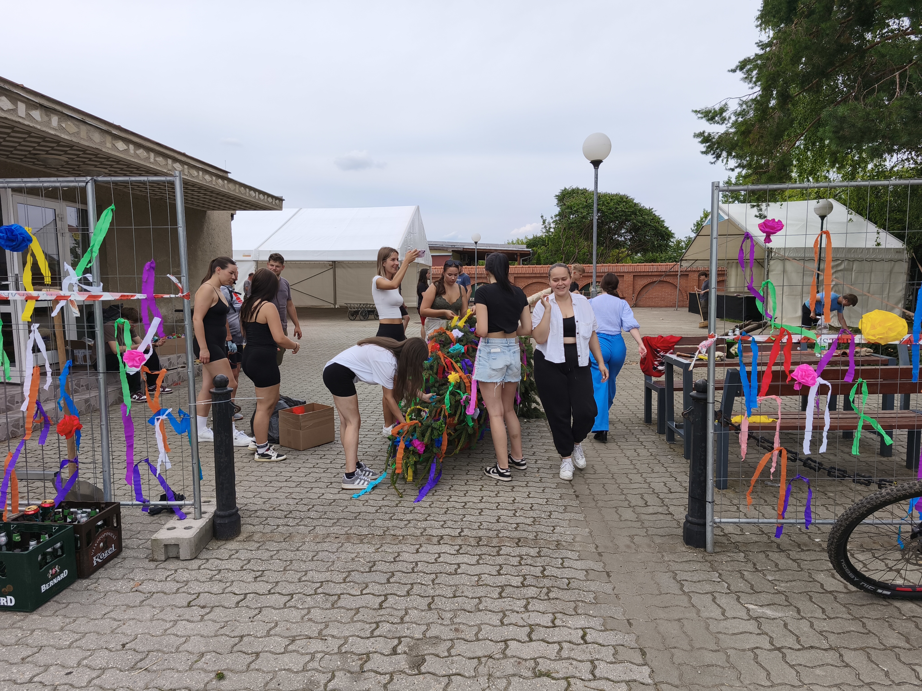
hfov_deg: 73.9
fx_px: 613
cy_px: 346
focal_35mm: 23
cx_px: 461
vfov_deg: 58.9
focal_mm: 5.35
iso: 80
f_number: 1.7
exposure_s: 1/2204
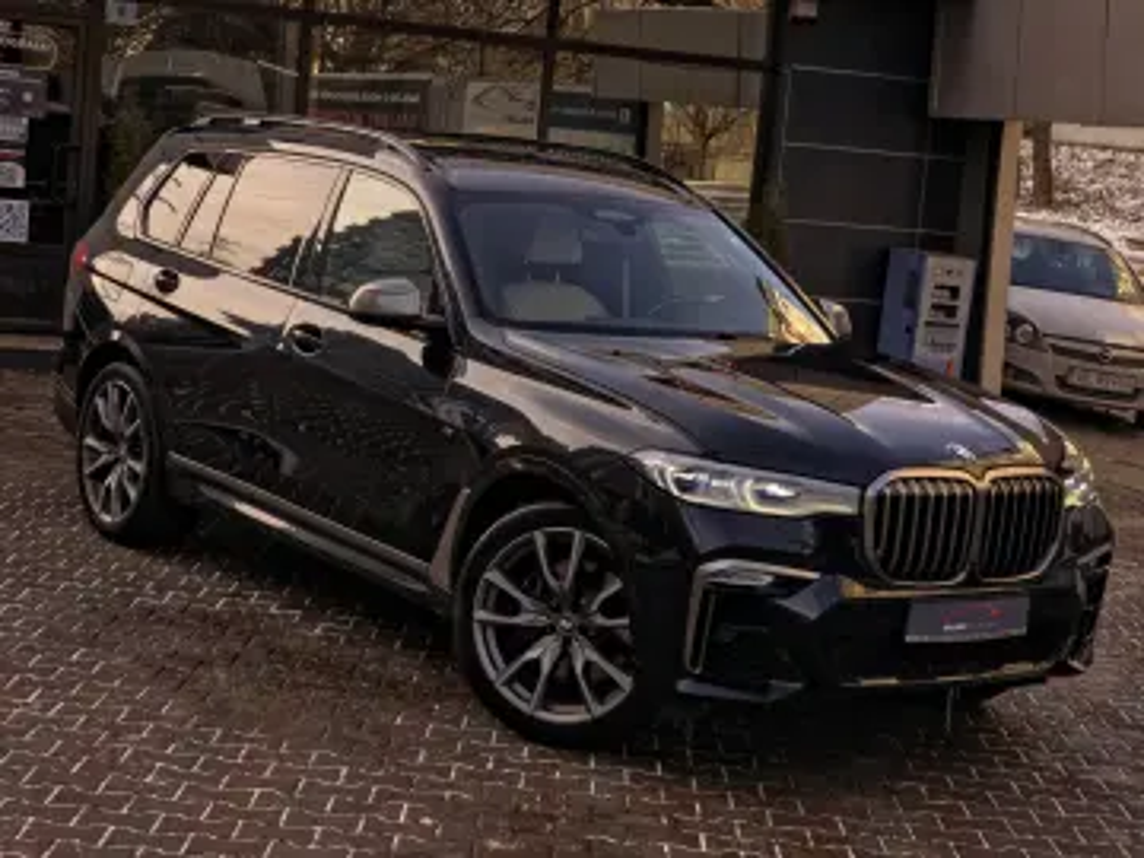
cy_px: 429
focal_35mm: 69
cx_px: 572
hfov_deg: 28.2
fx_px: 2280
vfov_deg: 21.3
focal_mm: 7.9
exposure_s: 1/500
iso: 50
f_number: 2.4
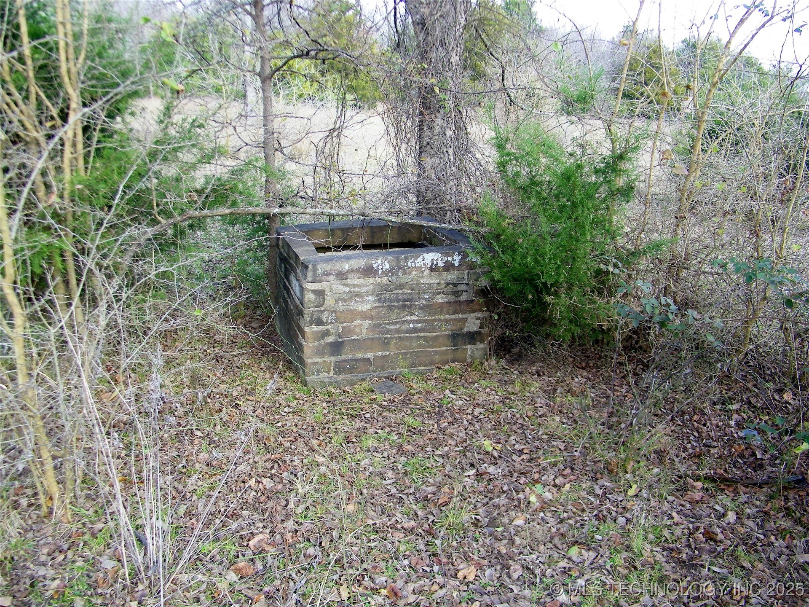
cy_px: 304
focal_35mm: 28
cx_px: 404
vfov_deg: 49.7
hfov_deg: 63.4
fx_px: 654
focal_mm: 5
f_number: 3.5
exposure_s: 1/125
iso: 80
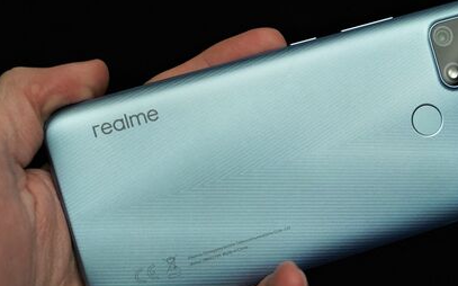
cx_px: 269
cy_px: 136
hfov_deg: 32.4
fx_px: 786
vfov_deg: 20.6
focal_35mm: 63
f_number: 5
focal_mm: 41
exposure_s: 1/4000
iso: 6400
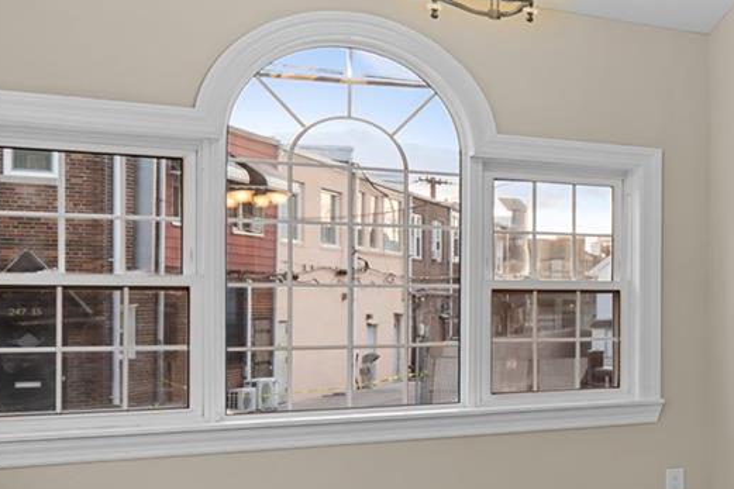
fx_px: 1121
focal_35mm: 55
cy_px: 340
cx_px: 1151
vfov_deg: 24.4
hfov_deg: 25.4
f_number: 10
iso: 250
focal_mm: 14
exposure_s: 1
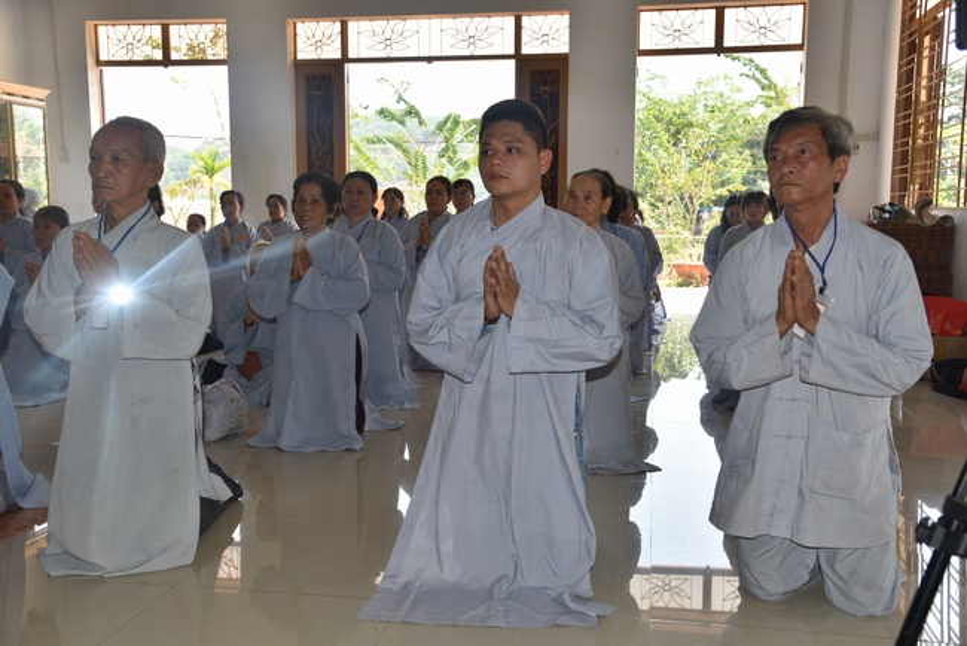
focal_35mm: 38
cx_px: 484
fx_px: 1021
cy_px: 323
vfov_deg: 35.1
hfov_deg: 50.7
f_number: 5.6
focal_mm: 38
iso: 200
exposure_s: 1/125
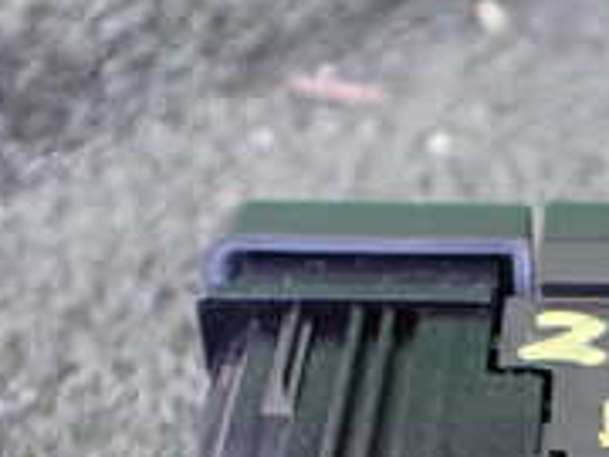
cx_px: 694
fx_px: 1759
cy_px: 535
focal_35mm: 100
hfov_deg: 18.8
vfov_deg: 14.4
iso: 800
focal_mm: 5.4
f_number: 2.3
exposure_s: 1/60
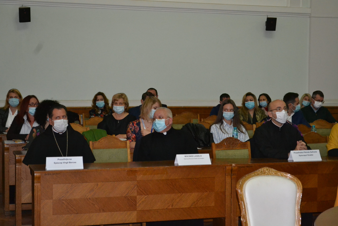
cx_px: 169
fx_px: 676
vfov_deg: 18.9
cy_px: 113
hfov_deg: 28.1
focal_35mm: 72
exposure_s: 1/60
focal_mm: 48
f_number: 5.6
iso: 3200
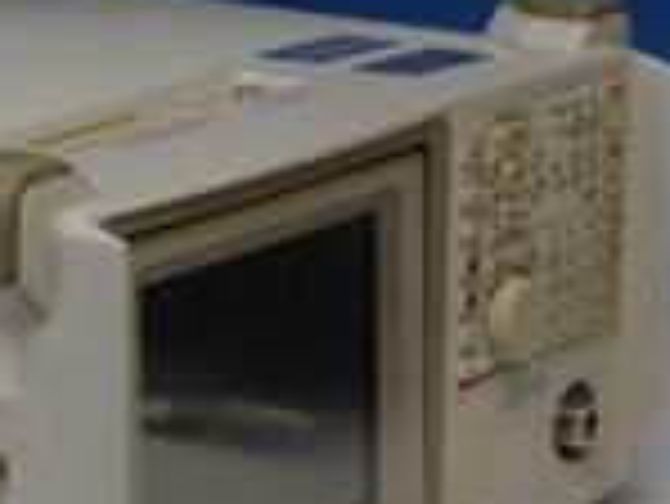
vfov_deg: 6.9
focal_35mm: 215
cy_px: 292
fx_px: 4165
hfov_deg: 9.1
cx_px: -153
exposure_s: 1/20
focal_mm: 40
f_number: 9
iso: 400
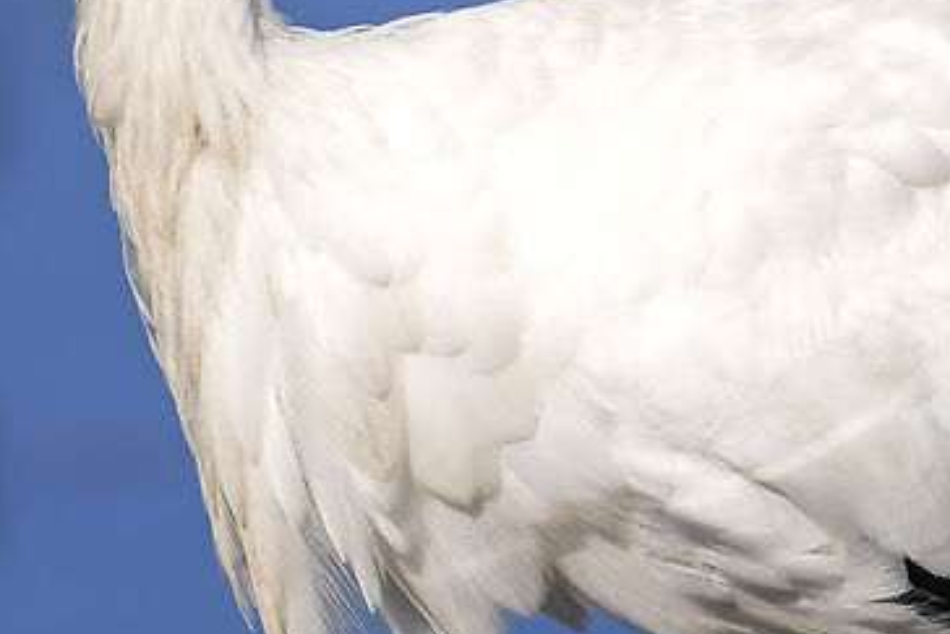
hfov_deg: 1.0
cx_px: 243
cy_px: 775
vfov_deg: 0.7
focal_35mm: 1977
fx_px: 52189
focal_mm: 300
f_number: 3.2
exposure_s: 1/2000
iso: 100
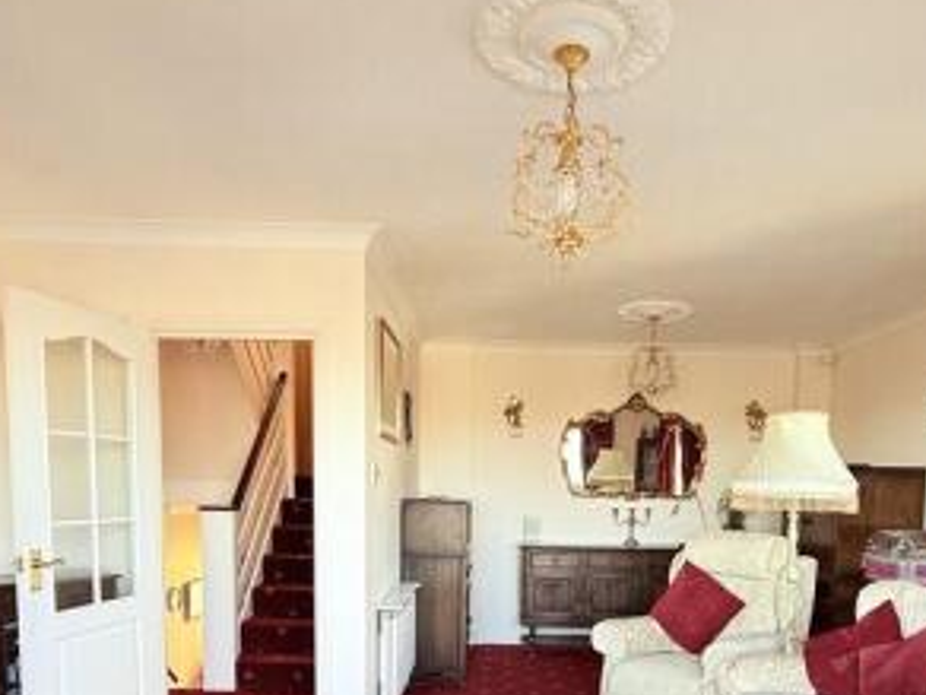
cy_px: 547
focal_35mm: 28
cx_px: 528
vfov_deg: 47.3
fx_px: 749
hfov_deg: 63.2
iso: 125
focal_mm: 2.22
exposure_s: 1/99
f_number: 2.2
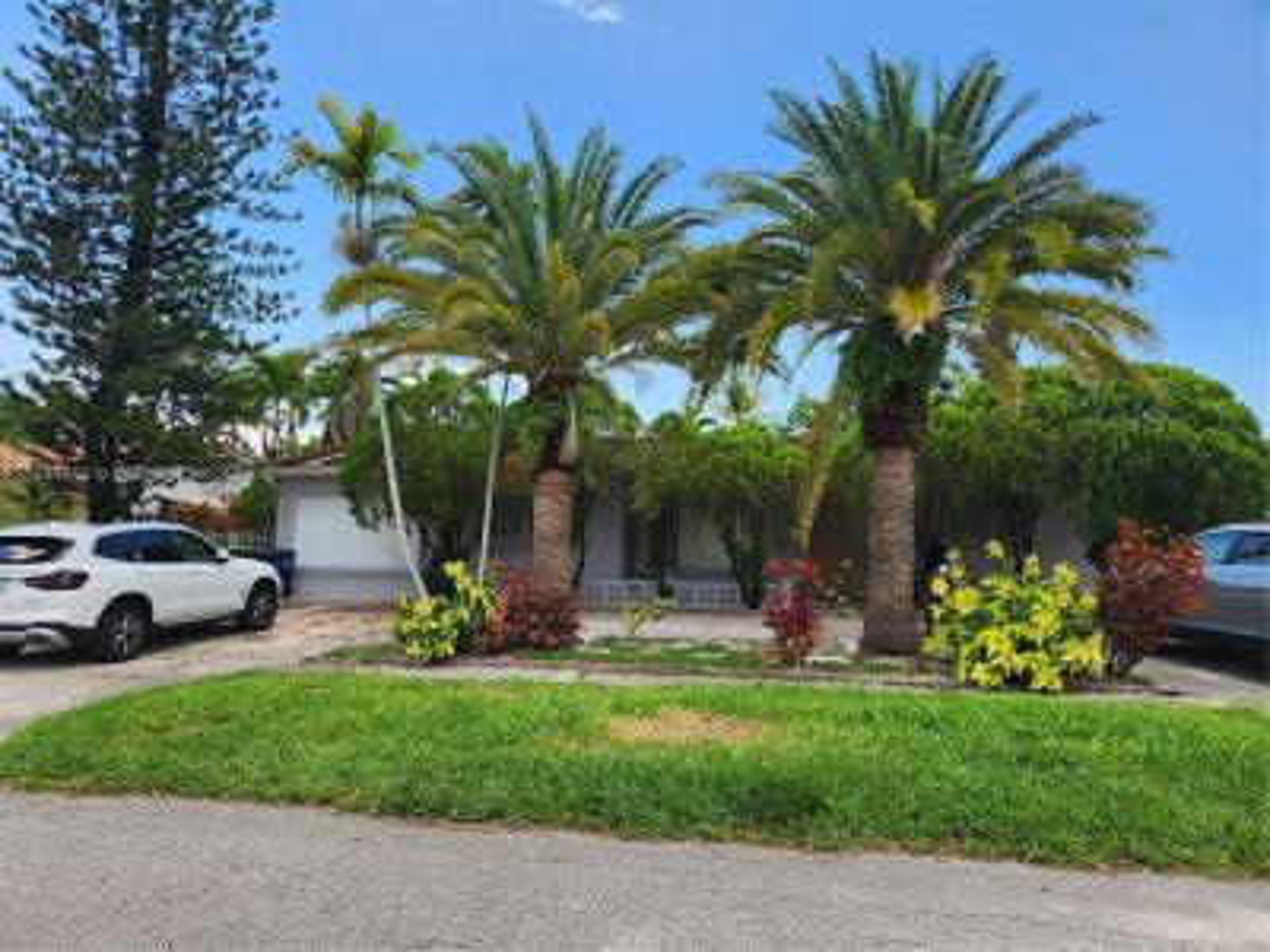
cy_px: 476
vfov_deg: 58.9
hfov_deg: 73.9
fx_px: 844
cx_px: 635
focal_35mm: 23
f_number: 1.8
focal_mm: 5.4
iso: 20
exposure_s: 1/525
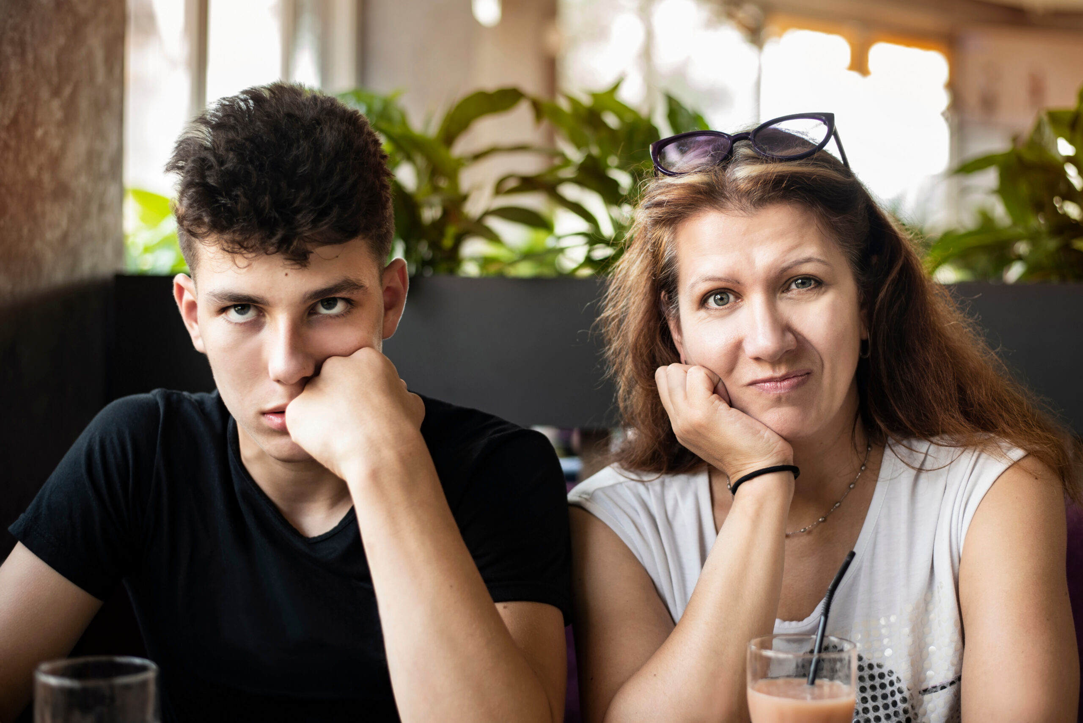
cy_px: 362
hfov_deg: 39.6
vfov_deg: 27.0
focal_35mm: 50
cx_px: 542
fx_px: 1505
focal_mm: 50
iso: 160
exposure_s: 1/80
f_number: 2.5
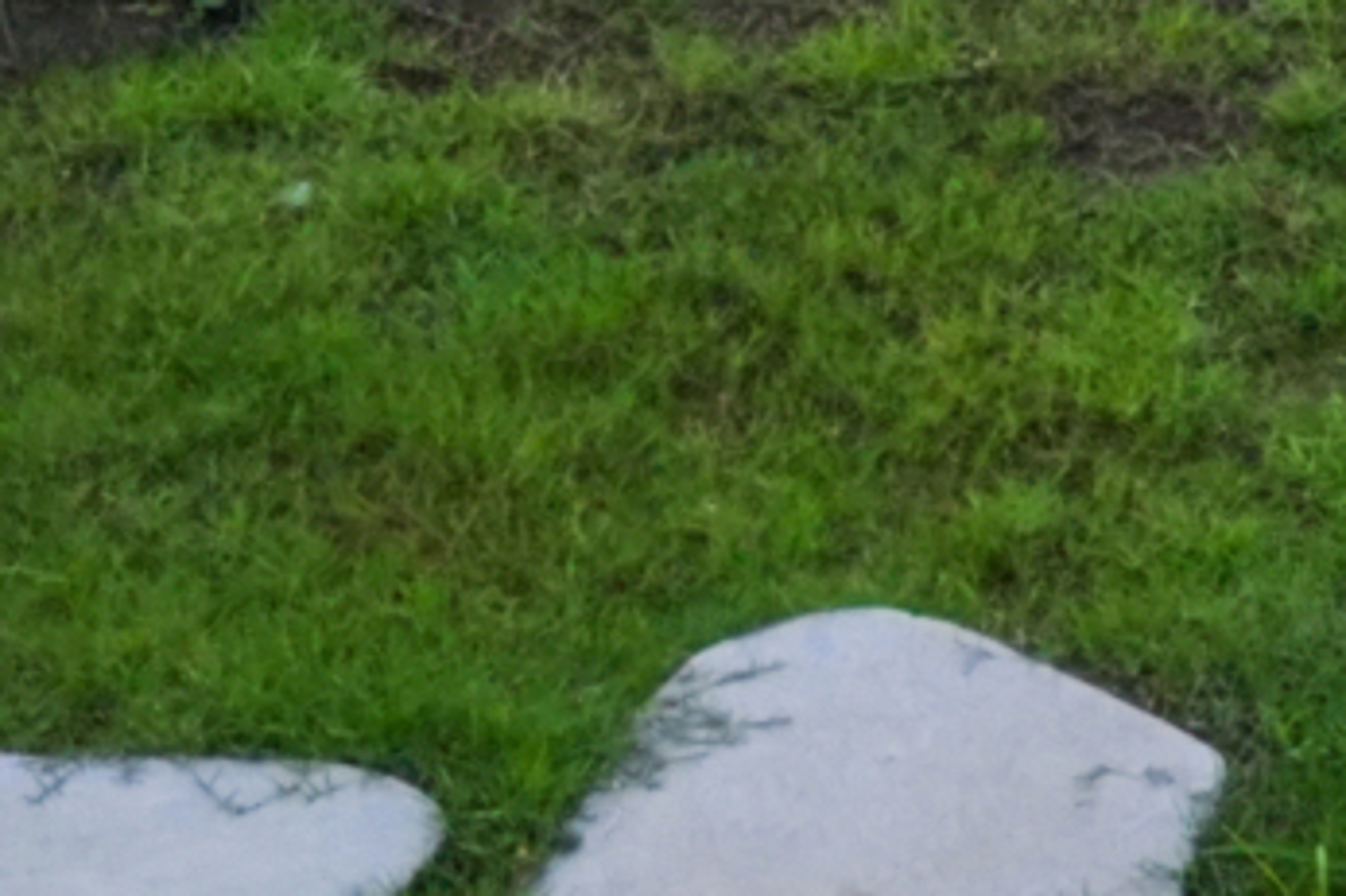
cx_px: 1815
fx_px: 6614
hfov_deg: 11.3
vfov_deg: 6.9
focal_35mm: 177
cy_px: -1945
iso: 1000
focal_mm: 24
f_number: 22
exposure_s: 1/100
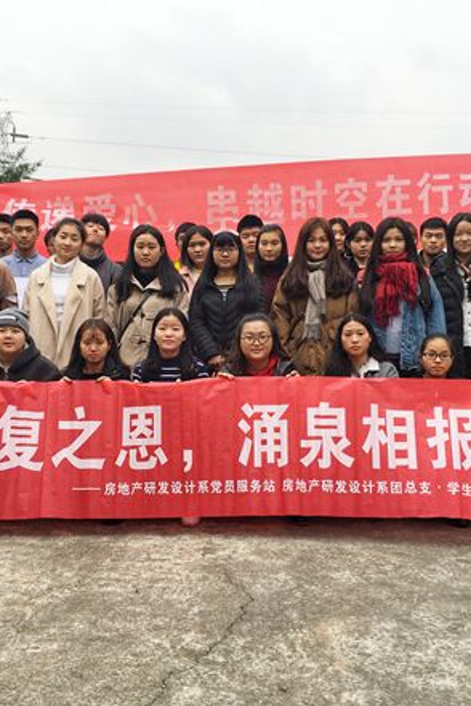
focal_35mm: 41
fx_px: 805
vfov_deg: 47.4
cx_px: 211
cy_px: 354
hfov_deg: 32.6
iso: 25
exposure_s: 1/284
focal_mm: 4.15
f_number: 2.2
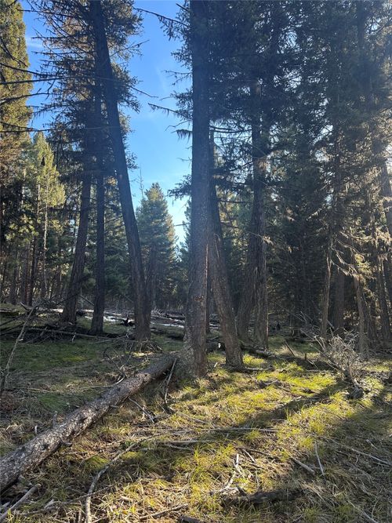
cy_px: 262
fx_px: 362
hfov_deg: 56.8
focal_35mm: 24
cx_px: 196
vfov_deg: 71.6
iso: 80
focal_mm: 6.86
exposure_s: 1/351
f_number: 1.78
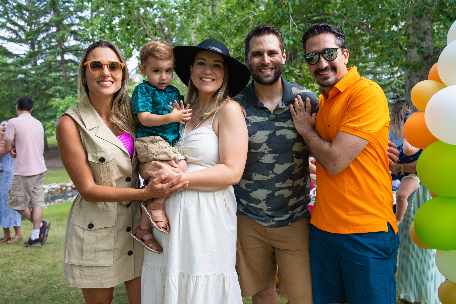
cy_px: 152
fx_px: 396
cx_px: 228
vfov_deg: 42.0
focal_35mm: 31
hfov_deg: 59.8
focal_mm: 31.3
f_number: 4.5
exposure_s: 1/160
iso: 200
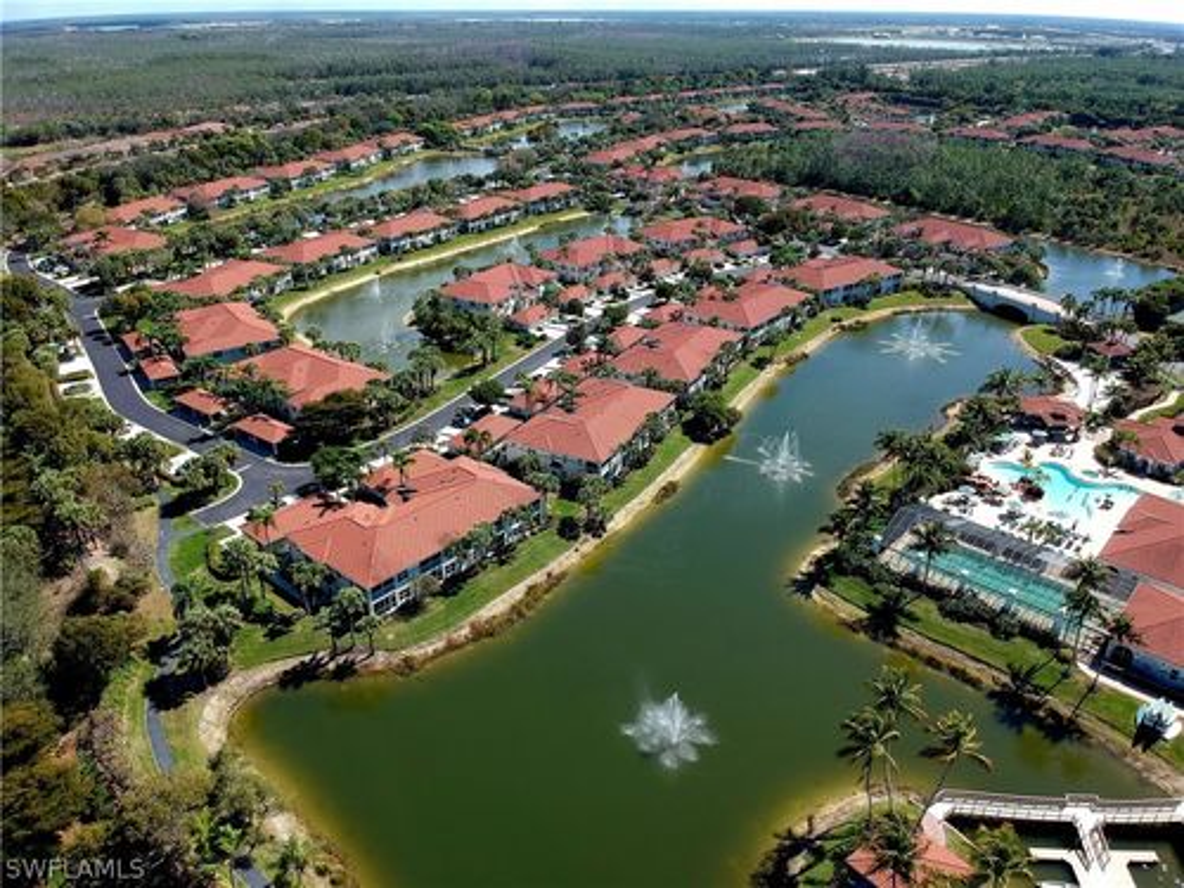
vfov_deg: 54.9
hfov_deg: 69.4
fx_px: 855
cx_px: 592
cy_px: 444
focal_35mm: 25
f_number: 2.6
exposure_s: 1/667
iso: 100
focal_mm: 4.49
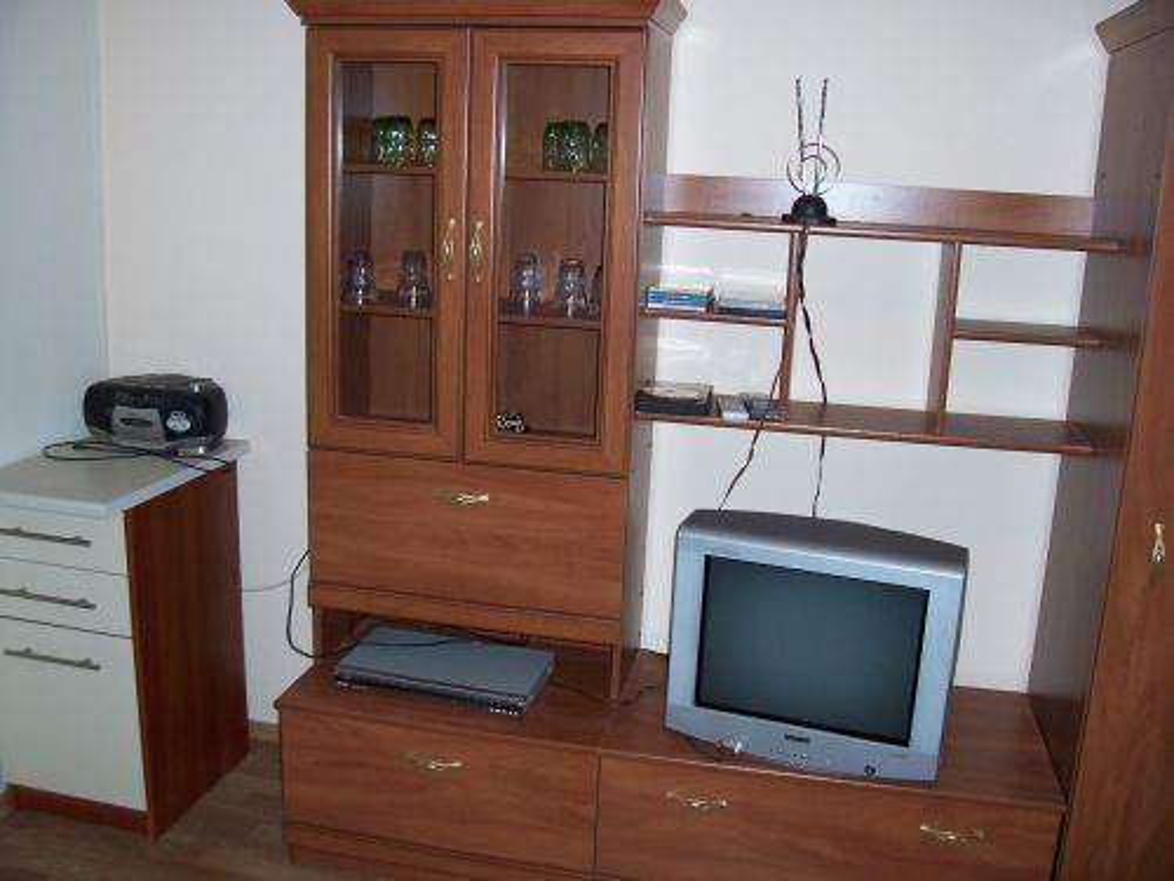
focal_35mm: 34
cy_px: 440
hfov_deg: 54.0
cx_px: 587
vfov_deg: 41.8
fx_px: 1153
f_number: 2.7
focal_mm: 5.6
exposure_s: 1/60
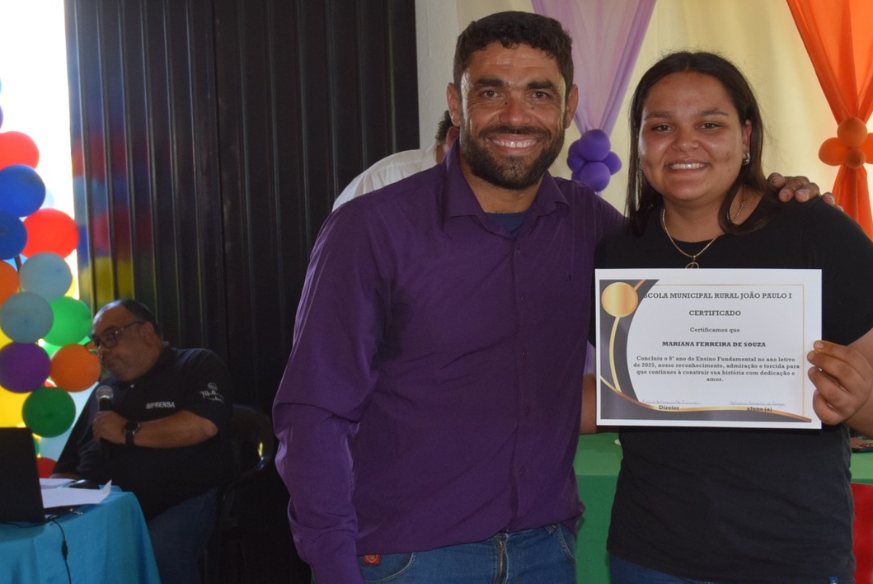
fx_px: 1480
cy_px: 293
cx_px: 527
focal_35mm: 61
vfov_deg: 22.3
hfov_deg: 32.7
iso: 800
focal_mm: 24
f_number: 5.6
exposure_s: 1/125
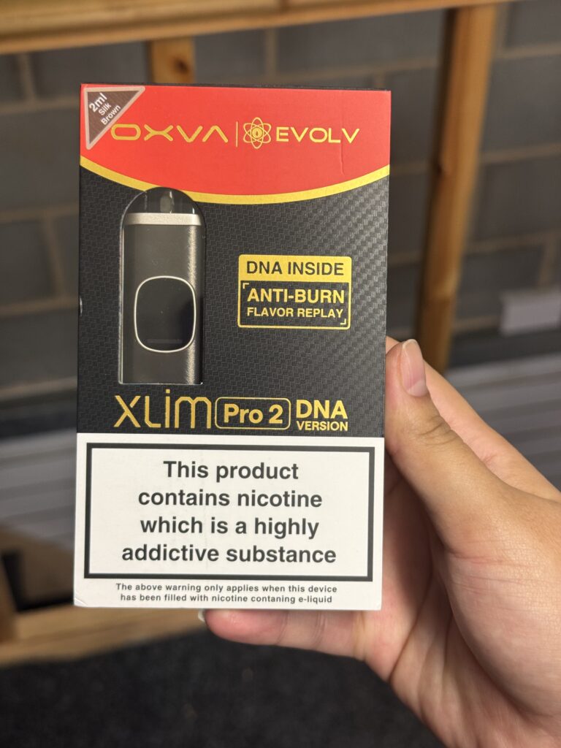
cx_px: 280
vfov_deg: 39.7
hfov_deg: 30.3
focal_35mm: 48
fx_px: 1037
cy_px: 374
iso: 64
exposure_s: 1/50
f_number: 1.78
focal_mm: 6.76
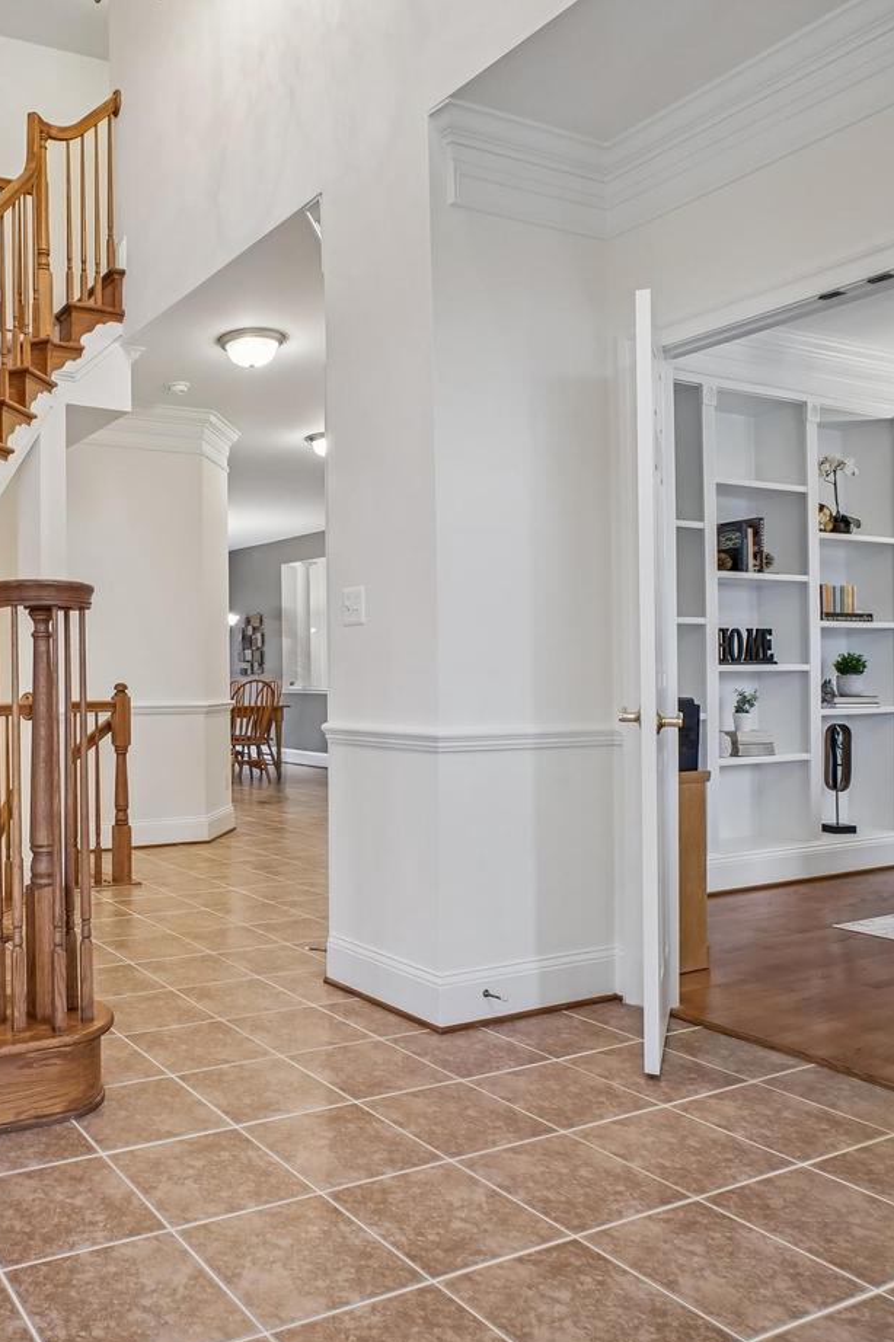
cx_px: 127
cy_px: 686
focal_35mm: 26
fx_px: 961
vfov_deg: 69.9
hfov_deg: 46.1
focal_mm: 11
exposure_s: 1/10
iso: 500
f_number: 8
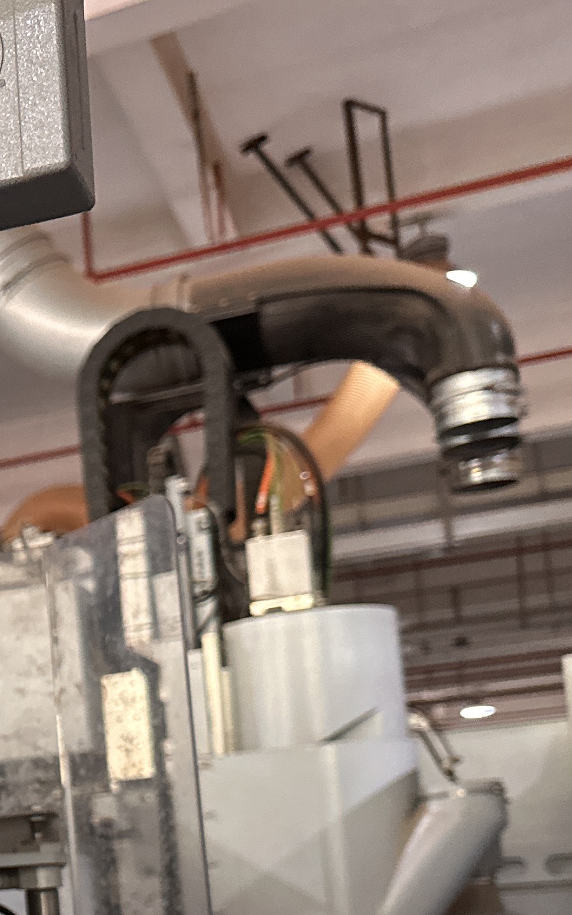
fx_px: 1646
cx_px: -464
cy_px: 853
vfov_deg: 29.6
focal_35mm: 66
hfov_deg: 16.4
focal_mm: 6.86
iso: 400
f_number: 1.78
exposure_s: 1/50
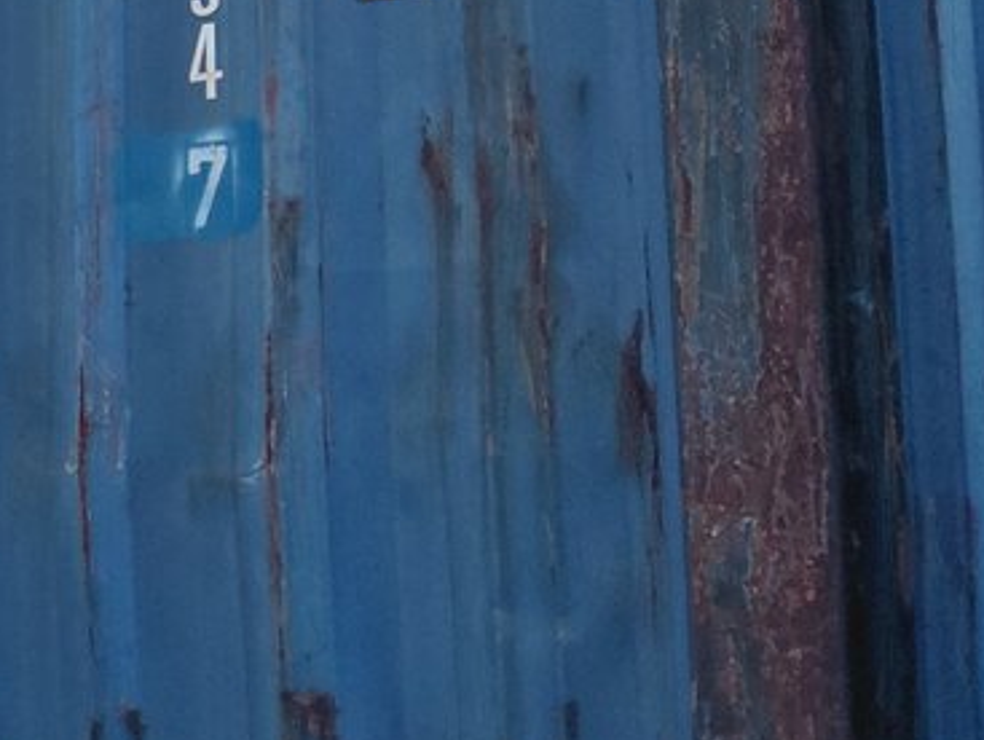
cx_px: -673
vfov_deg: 15.0
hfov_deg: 17.2
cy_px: 80
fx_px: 2788
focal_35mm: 98
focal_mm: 4.69
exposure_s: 1/60
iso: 250
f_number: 1.8
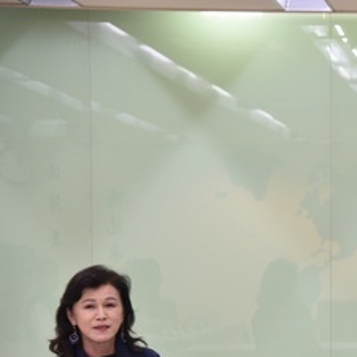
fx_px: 2135
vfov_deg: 9.5
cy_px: 276
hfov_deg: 9.4
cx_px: 459
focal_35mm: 183
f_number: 4
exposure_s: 1/160
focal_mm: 78
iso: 1000
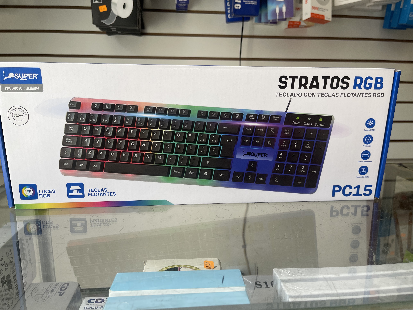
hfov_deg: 69.4
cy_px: 155
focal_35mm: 25
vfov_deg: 54.9
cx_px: 206
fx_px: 298
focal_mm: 5.1
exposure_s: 1/185
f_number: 1.6
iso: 32
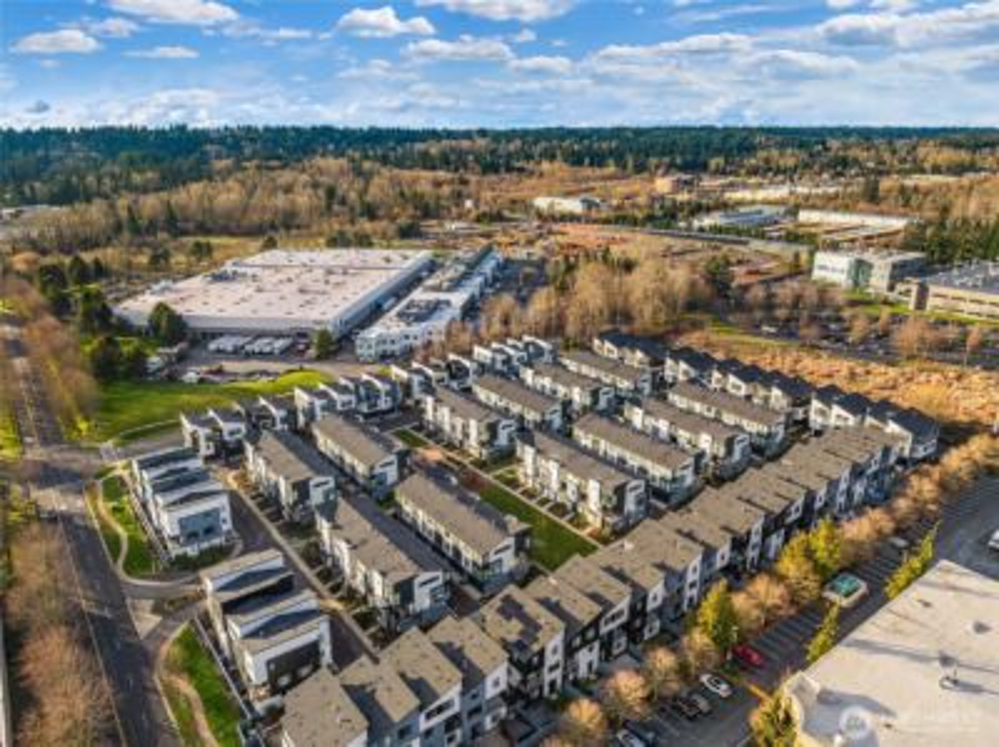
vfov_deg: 56.7
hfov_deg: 71.7
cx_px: 500
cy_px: 374
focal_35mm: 24
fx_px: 692
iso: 210
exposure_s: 1/2000
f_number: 2.8
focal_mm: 12.29
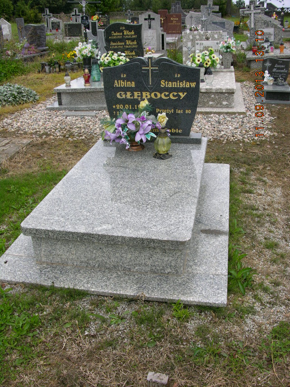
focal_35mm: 35
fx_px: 391
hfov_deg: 40.7
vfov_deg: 52.6
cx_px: 145
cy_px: 194
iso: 50
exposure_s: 1/173
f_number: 5
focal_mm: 8.9
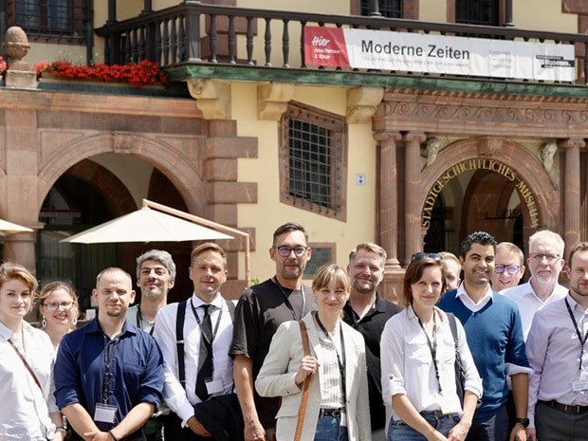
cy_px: 358
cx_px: 518
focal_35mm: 105
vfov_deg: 14.0
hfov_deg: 18.4
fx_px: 1785
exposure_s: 1/640
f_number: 4.5
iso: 100
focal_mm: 47.5
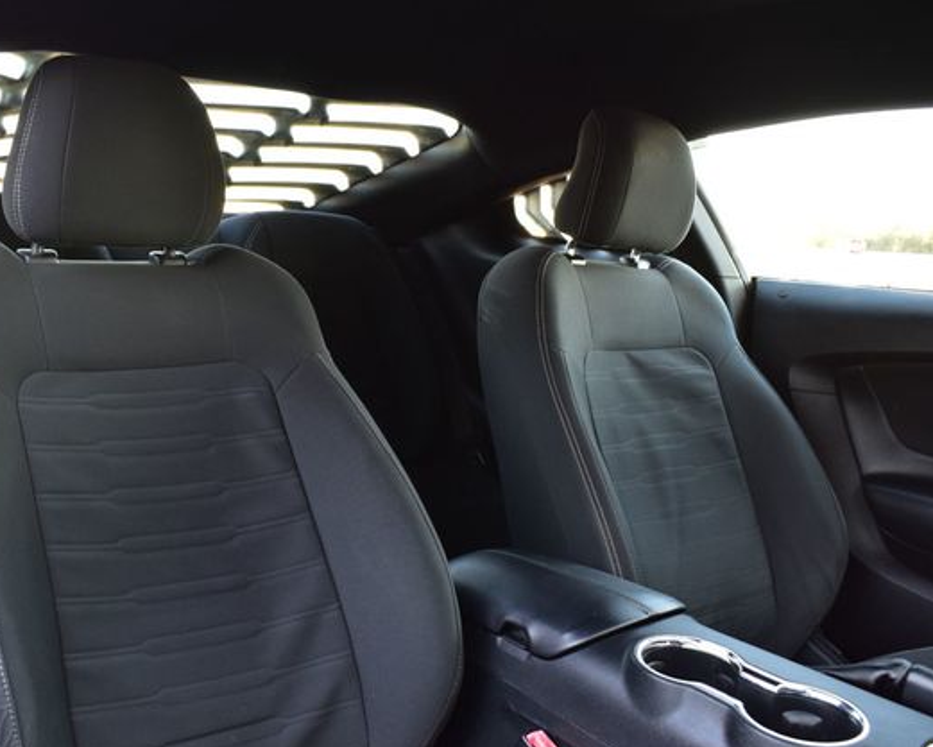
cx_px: 376
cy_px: 376
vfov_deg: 39.2
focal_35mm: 38
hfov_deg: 47.7
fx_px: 1049
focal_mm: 22
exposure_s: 1/20
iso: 400
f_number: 6.3
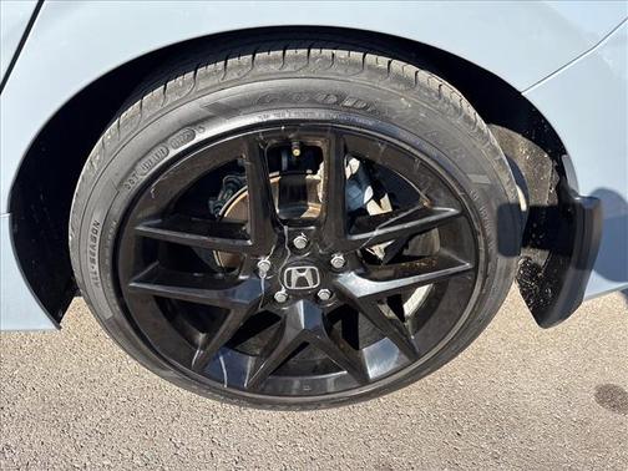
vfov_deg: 53.1
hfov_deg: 67.3
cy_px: 236
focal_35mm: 26
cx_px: 314
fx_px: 472
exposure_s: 1/830
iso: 50
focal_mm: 5.96
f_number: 1.6
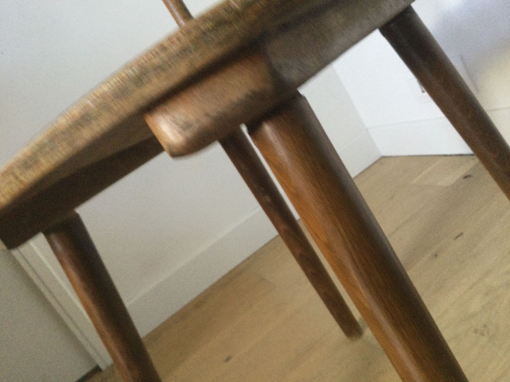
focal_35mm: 31
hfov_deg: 58.4
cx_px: 255
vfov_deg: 45.4
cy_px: 191
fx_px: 457
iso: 160
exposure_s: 1/33
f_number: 2.4
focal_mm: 3.3
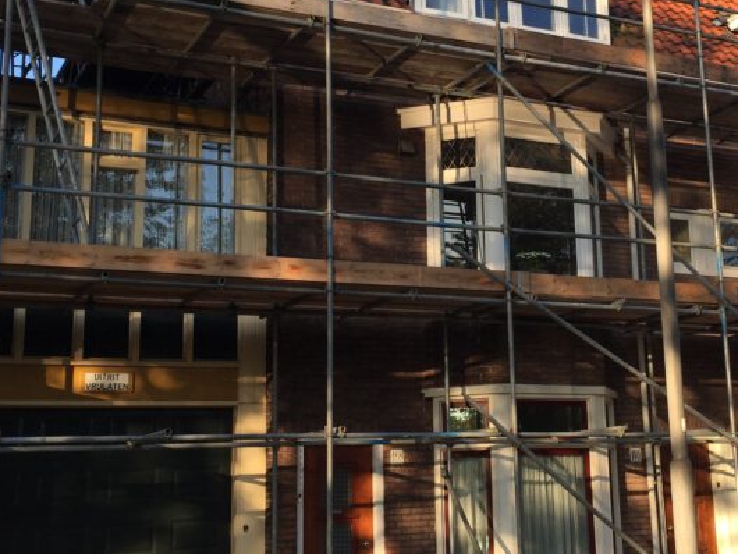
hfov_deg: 34.1
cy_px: 205
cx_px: 480
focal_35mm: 56
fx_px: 1194
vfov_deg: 26.0
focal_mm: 4.15
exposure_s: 1/573
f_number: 2.2
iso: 32
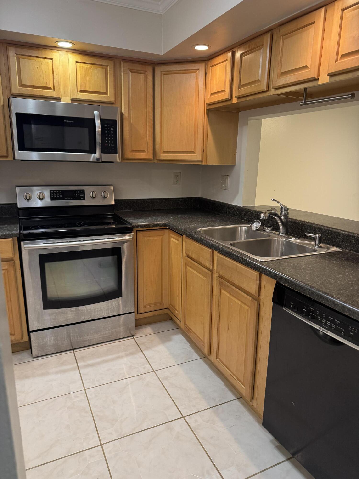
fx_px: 332
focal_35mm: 24
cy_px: 240
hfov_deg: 56.8
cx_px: 180
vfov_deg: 71.6
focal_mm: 6.76
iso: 250
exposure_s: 1/60
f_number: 1.78
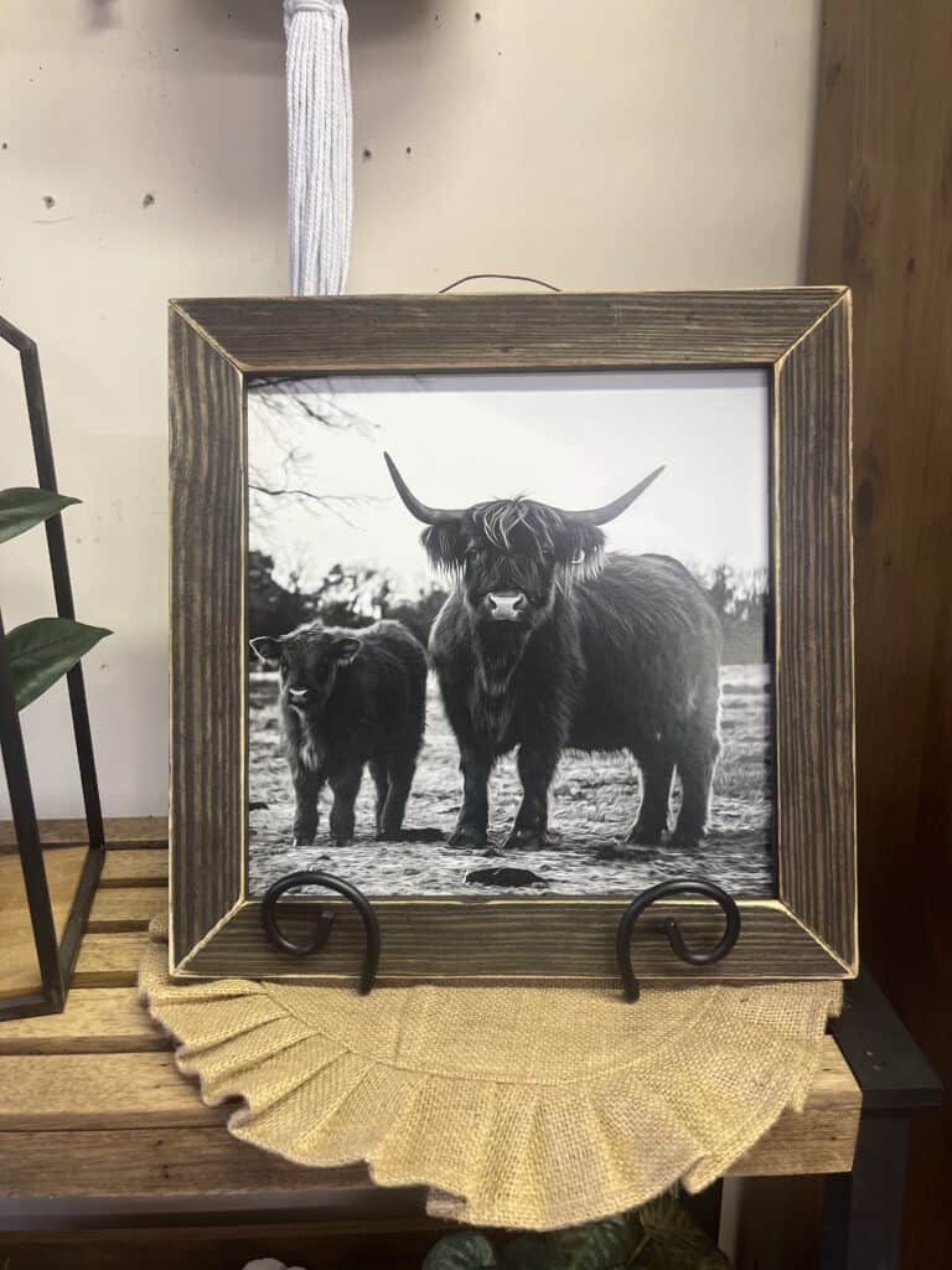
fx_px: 953
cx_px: 476
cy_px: 635
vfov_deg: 67.3
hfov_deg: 53.1
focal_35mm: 26
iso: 125
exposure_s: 1/120
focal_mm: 5.1
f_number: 1.6
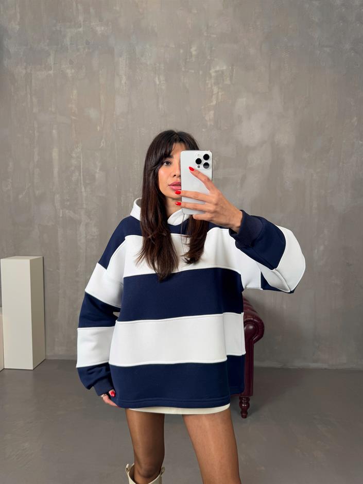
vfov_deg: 71.6
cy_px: 242
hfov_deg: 56.8
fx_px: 336
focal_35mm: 24
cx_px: 182
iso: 64
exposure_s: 1/121
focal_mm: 6.76
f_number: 1.78
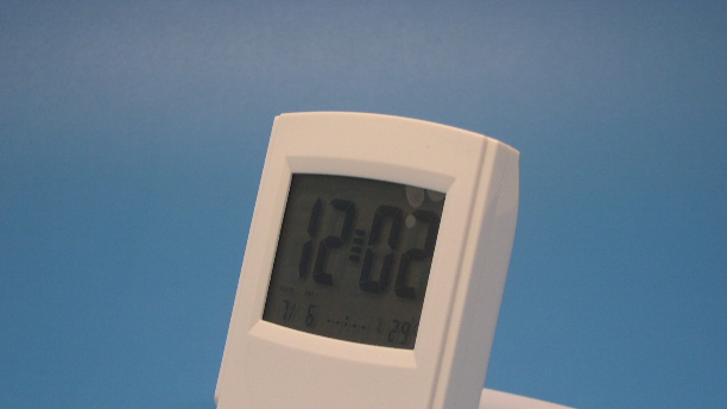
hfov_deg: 25.9
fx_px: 1580
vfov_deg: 14.7
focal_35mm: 82
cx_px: 352
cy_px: 281
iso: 100
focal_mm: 15.3
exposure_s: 1/37.6
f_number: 3.8
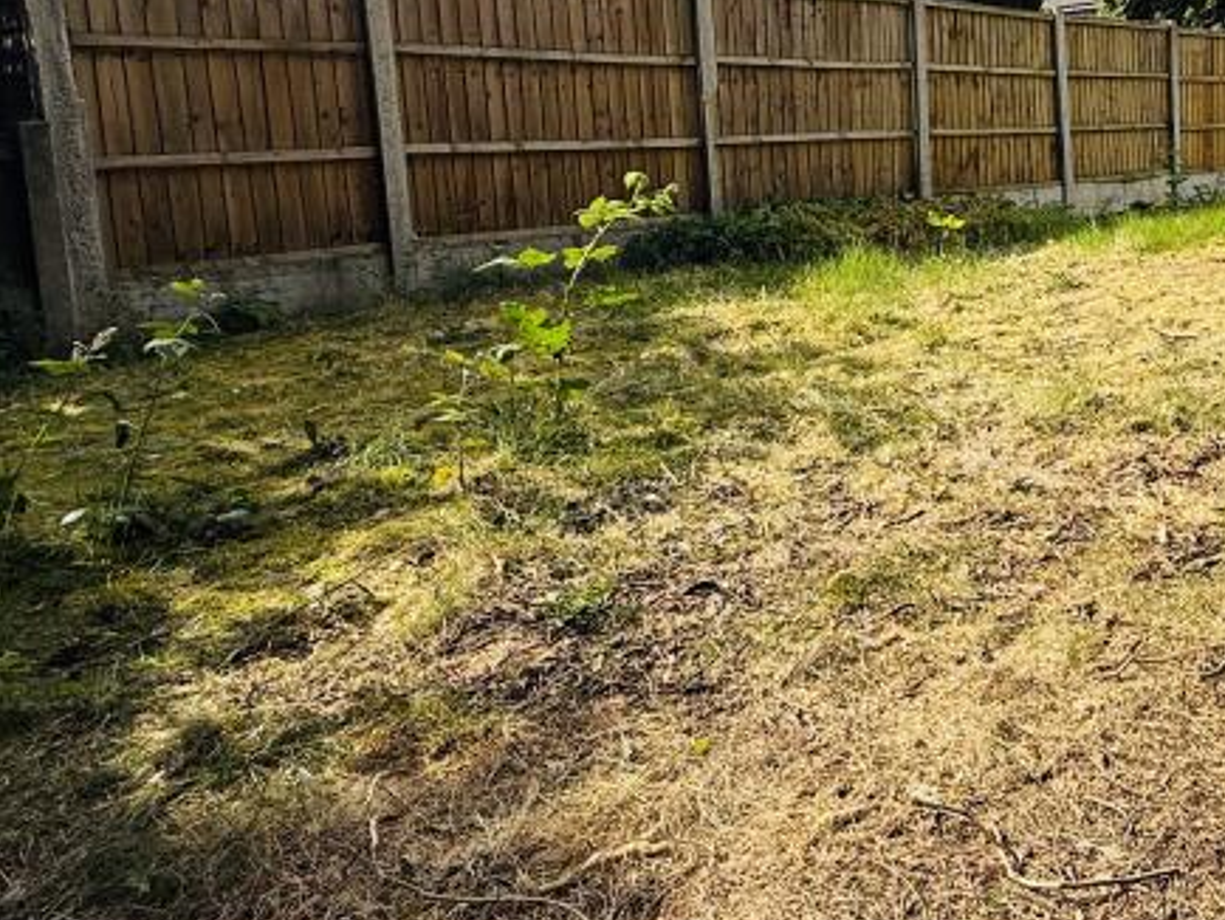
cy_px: 288
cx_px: 1078
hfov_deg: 49.9
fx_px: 1168
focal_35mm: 33
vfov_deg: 42.3
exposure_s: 1/1167
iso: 50
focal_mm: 2.22
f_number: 2.2
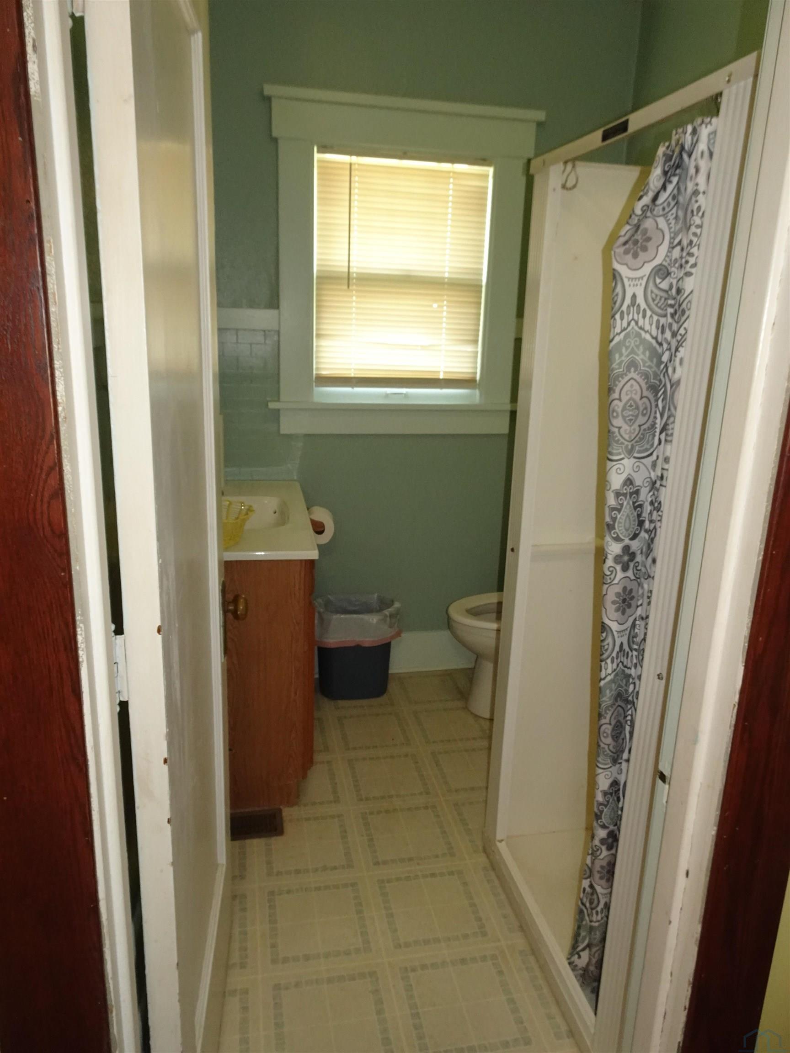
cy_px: 526
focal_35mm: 24
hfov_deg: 56.8
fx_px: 730
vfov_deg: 71.6
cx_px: 395
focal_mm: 4.25
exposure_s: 1/30
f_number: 3.5
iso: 400
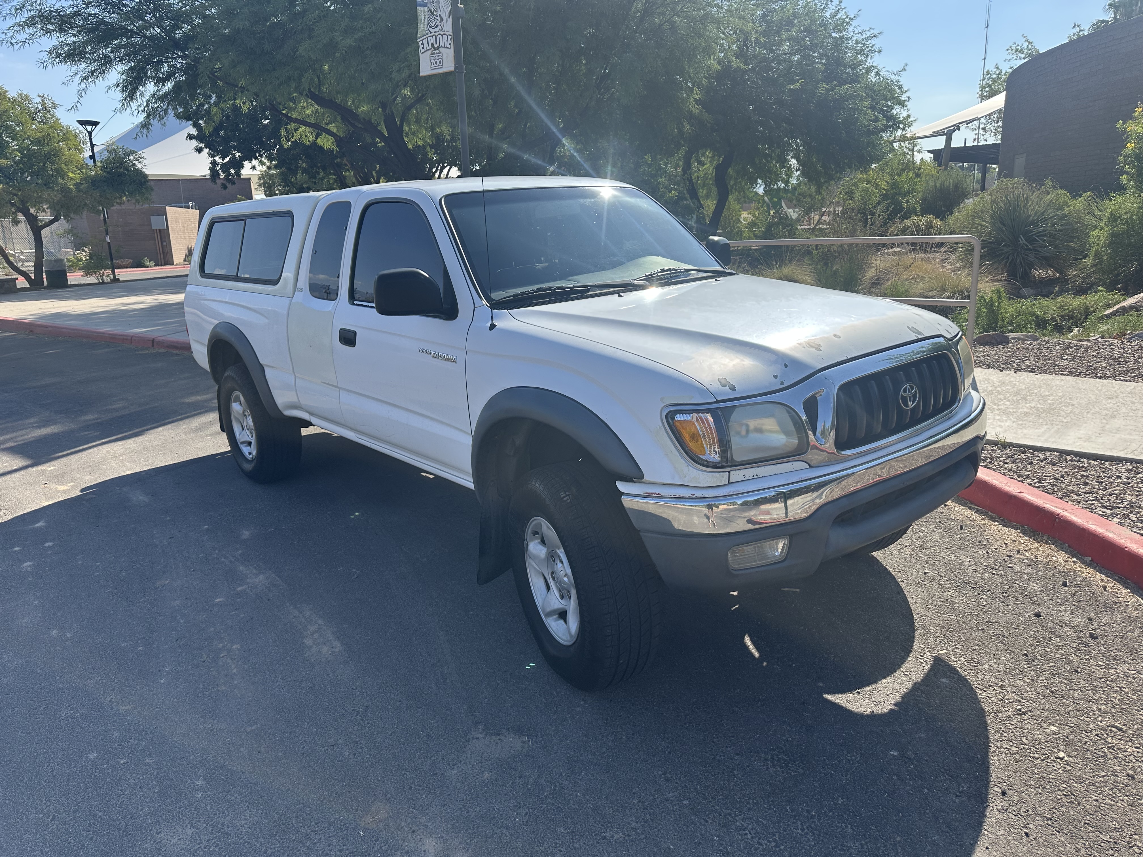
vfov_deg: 56.8
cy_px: 428
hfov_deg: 71.6
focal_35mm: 24
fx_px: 792
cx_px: 572
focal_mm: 6.86
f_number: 1.78
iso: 80
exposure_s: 1/2882
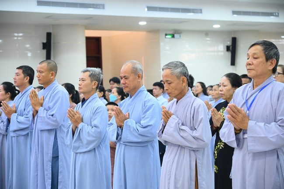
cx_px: 142
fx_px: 670
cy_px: 94
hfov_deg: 23.9
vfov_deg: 16.0
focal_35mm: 85
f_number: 4.5
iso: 6400
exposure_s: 1/125
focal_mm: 85
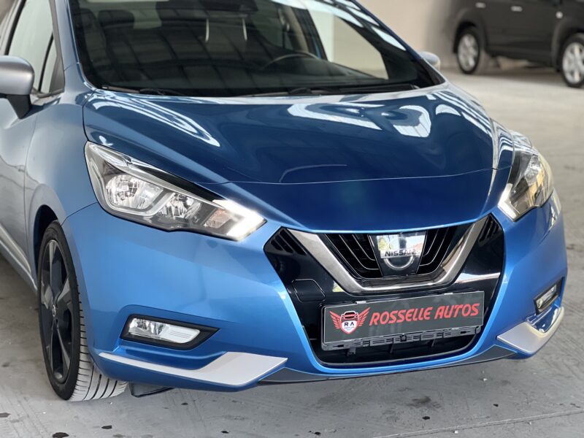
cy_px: 219
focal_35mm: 77
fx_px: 1299
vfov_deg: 19.1
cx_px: 292
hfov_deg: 25.3
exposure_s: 1/36
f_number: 2.8
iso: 320
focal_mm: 9
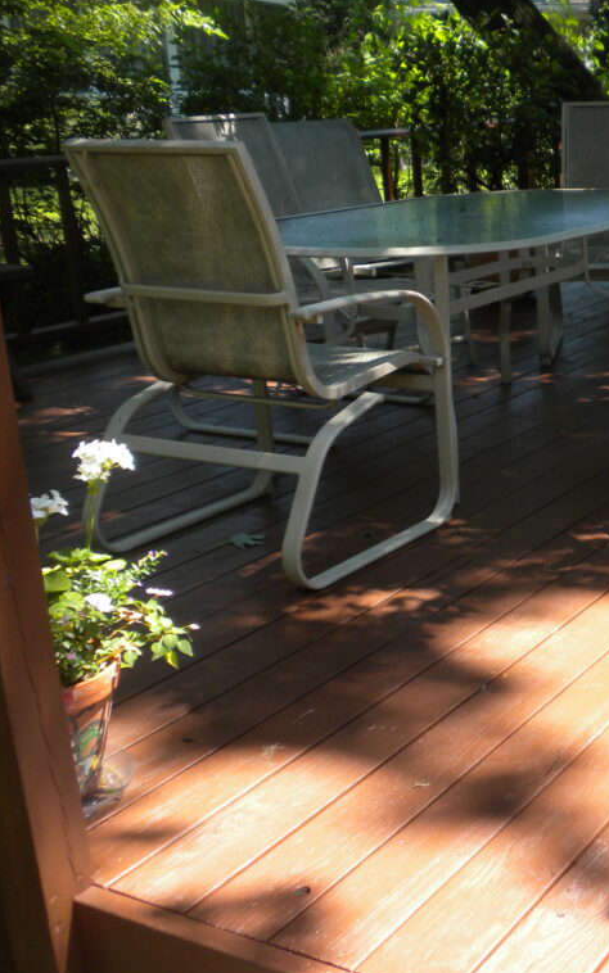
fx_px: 1407
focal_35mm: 53
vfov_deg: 38.2
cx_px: 614
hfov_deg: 23.4
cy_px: 488
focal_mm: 6.6
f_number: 3.5
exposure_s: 1/138
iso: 64
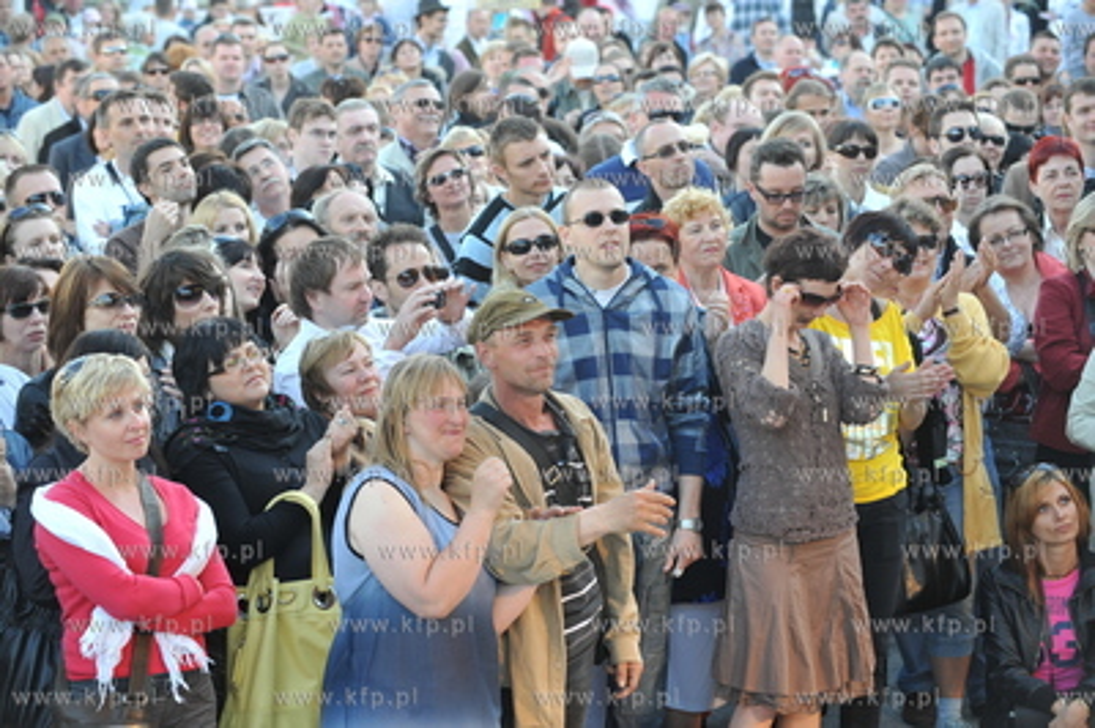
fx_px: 3343
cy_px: 364
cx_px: 548
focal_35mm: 110
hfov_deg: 18.6
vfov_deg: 12.4
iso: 400
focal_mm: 110
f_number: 5.6
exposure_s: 1/100
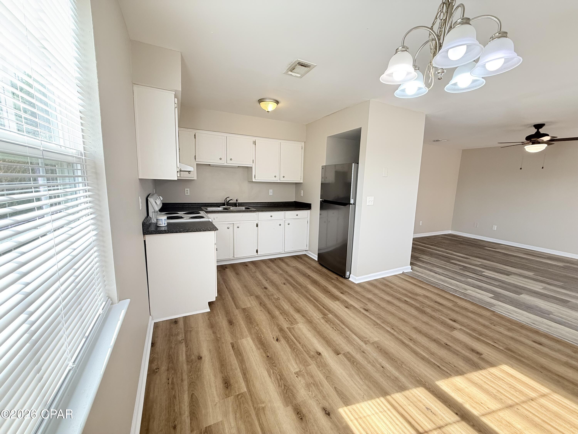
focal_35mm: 14
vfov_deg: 85.7
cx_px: 289
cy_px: 217
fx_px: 234
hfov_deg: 102.1
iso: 125
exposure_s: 1/120
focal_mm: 2.22
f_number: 2.2
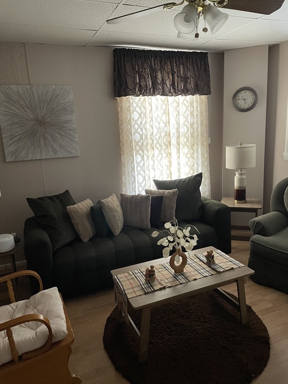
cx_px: 144
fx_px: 288
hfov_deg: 53.1
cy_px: 192
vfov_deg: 67.3
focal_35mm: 26
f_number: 1.6
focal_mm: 4.2
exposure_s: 1/38
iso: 640
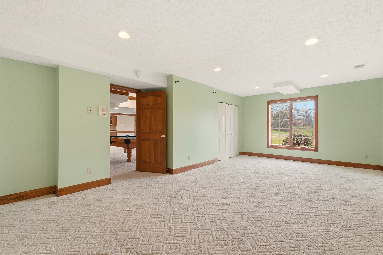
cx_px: 192
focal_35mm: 15
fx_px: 160
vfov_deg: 77.3
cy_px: 128
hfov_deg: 100.4
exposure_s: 1/320
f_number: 9
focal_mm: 10
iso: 400
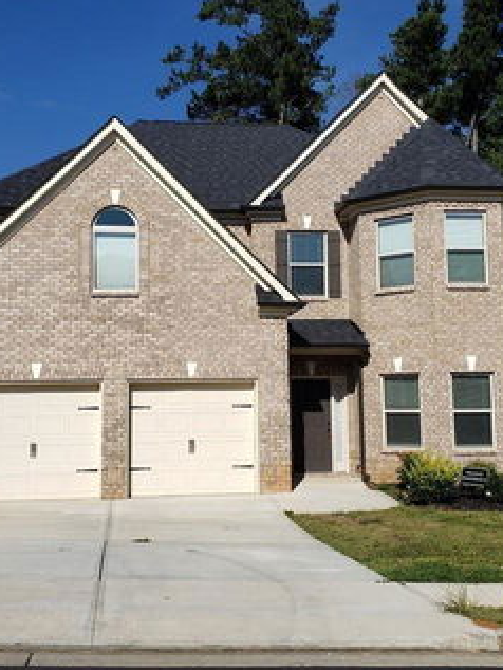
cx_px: 226
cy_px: 315
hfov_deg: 34.3
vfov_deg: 44.8
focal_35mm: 42
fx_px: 813
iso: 50
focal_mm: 4.3
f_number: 2.4
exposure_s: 1/2773
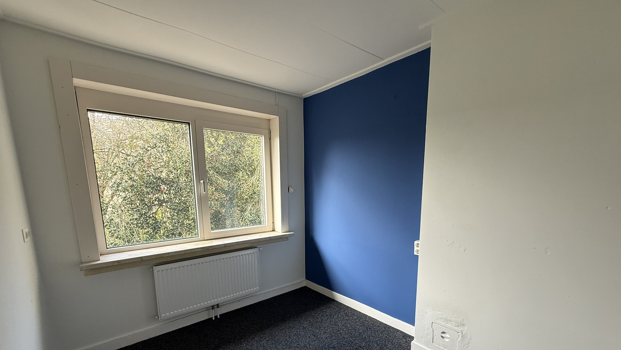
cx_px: 318
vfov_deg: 65.7
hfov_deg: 99.4
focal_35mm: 16
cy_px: 227
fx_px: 263
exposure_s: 1/99
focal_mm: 2.22
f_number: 2.2
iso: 200
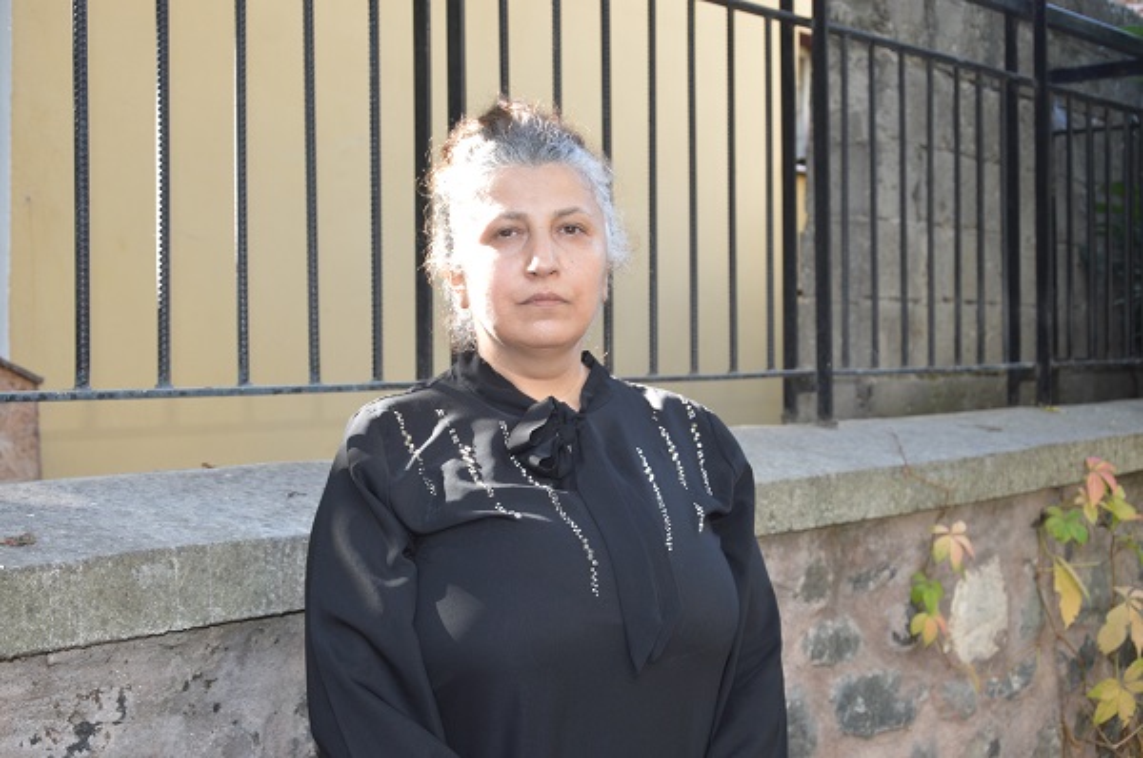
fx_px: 1617
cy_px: 379
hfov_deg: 38.9
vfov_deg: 26.4
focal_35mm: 51
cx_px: 572
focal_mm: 34
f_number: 4.2
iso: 400
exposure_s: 1/80
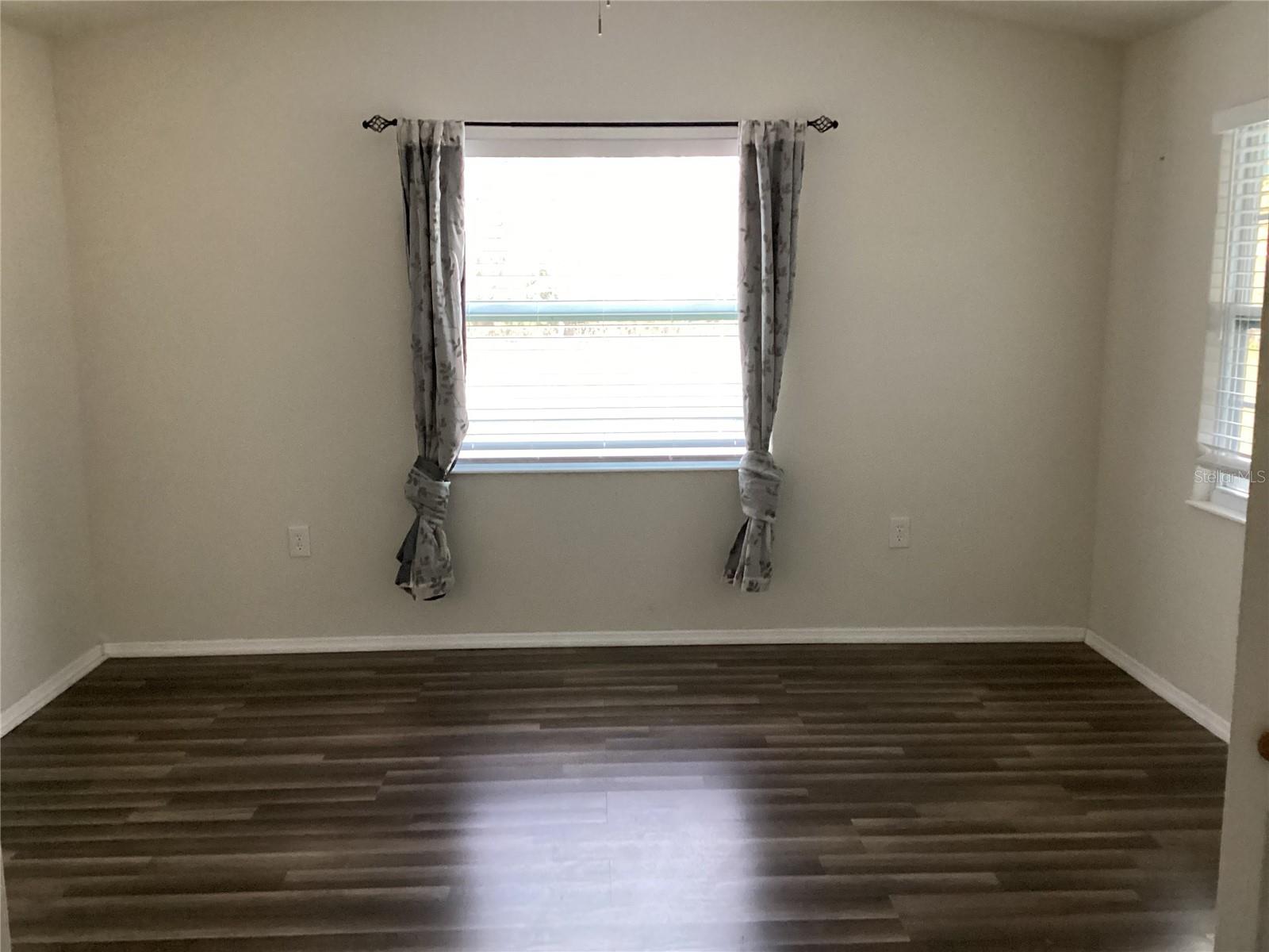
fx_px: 1136
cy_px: 476
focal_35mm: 31
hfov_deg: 58.4
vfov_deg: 45.4
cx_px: 634
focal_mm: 3.3
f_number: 2.4
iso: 400
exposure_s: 1/40
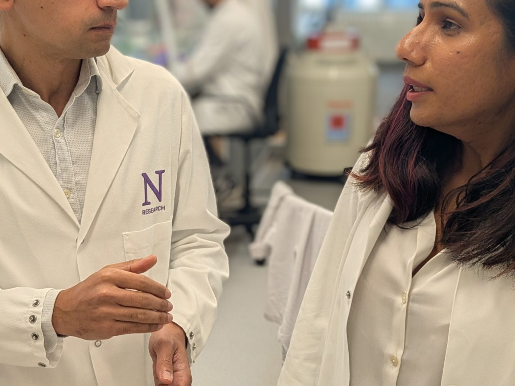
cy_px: 213
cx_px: 220
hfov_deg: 36.1
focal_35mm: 53
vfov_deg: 27.5
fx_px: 789
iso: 57
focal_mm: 5.43
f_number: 1.89
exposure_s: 1/120
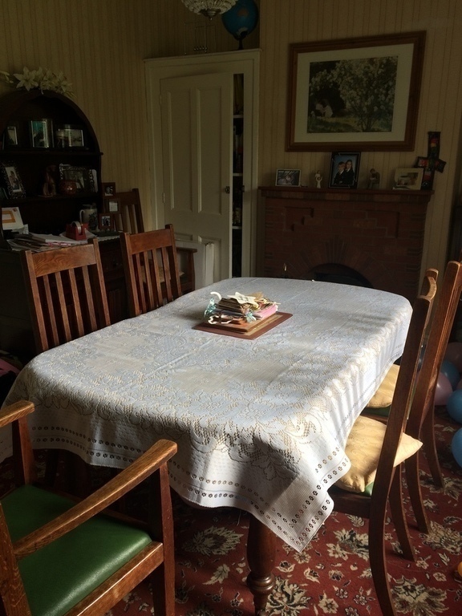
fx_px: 516
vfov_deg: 61.7
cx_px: 231
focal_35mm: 29
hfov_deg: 48.2
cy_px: 308
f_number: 2.2
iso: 40
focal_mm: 4.15
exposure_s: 1/50
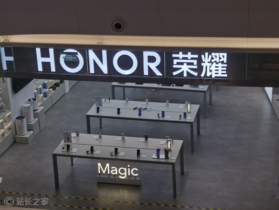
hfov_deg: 25.3
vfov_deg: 19.1
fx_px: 621
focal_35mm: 77
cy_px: 105
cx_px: 140
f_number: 1.6
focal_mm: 5.56
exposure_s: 1/999
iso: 50
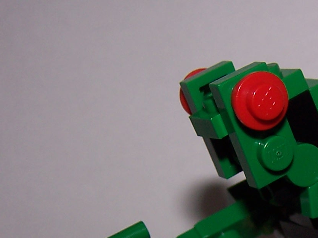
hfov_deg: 18.3
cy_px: 262
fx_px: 964
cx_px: 308
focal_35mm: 105
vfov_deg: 13.8
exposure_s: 1/60
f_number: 2.8
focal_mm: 6.3
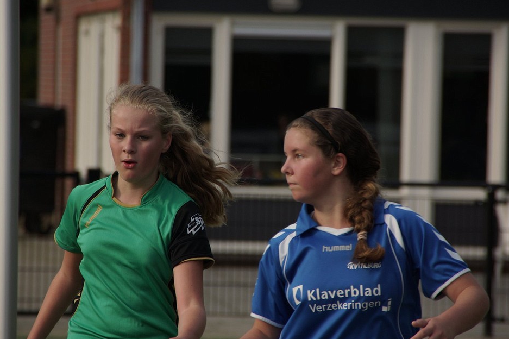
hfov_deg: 5.0
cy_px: 170
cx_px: 254
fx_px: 5795
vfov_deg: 3.4
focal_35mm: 410
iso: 200
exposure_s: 1/640
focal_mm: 250
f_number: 7.1
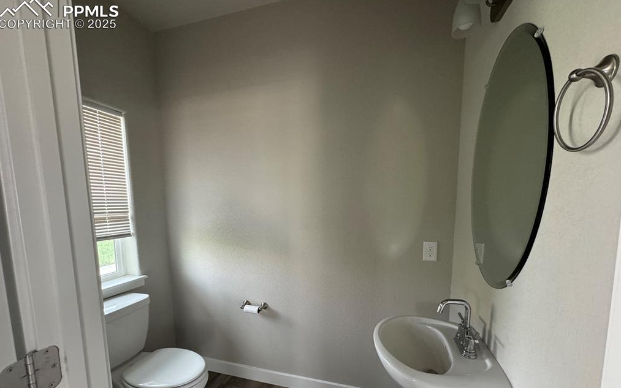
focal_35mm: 15
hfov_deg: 101.5
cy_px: 230
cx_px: 310
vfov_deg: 74.1
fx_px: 254
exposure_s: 1/63
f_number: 2.2
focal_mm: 2.22
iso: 320
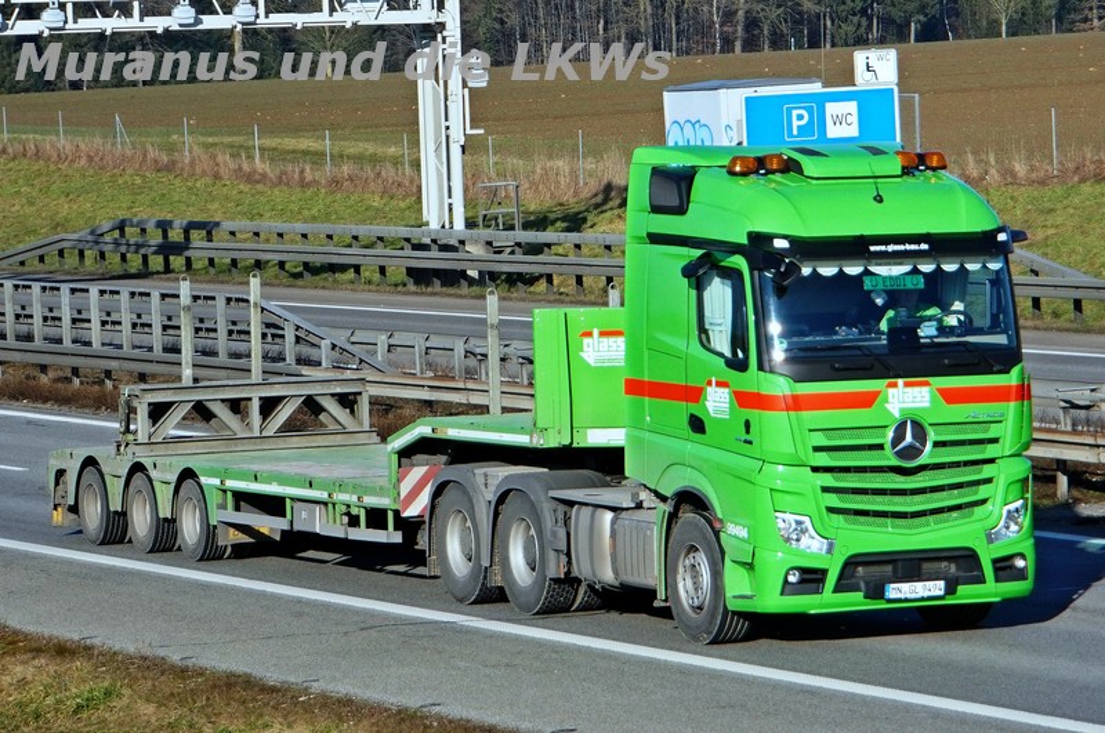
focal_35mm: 98
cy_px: 366
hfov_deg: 20.8
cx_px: 552
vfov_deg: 13.9
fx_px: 3016
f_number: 5.6
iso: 640
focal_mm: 65.6
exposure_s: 1/2000
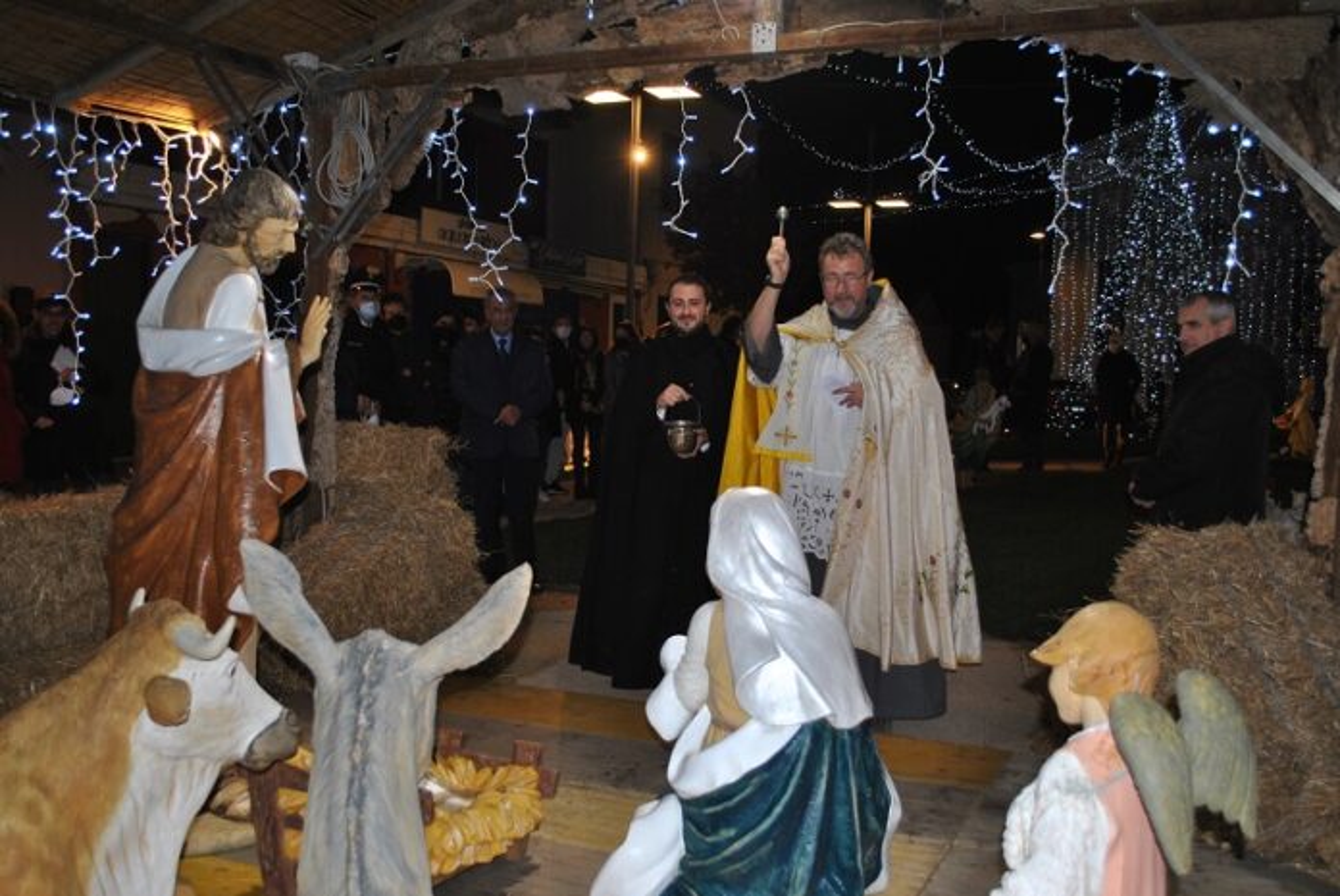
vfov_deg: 40.0
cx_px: 670
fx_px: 1229
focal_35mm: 33
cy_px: 448
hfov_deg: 57.2
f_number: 4
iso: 200
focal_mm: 22
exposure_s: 1/60
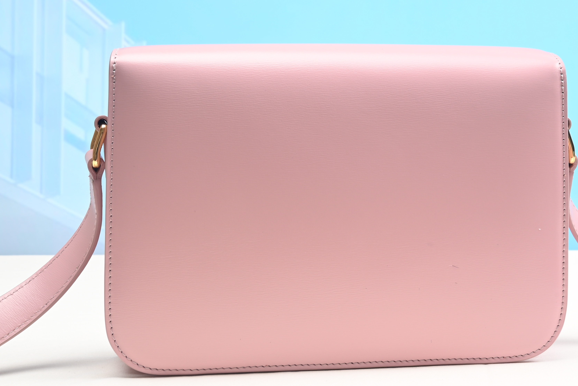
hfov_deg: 30.4
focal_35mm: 65
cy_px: 89
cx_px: 437
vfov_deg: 20.7
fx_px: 1044
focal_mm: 36
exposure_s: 1/1.6
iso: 100
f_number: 16
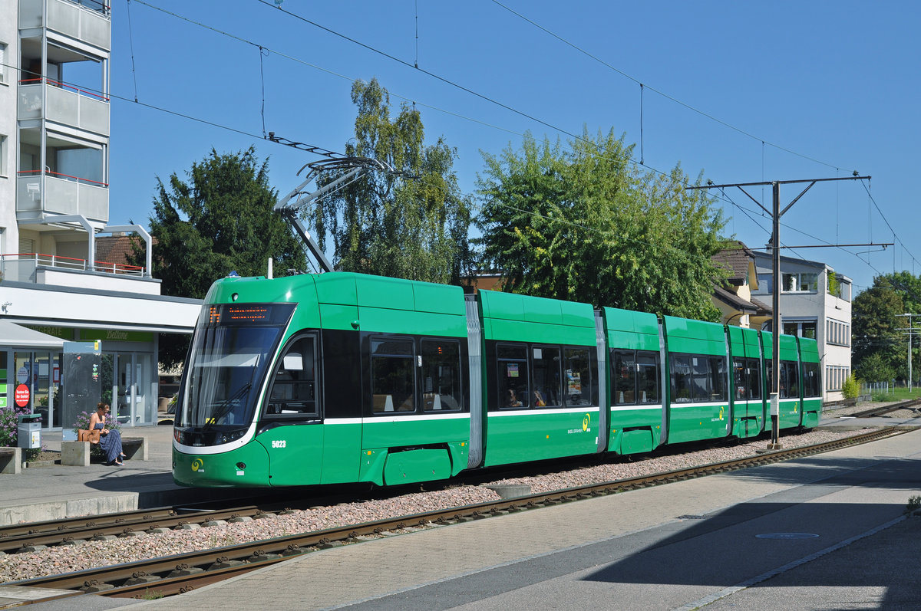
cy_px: 306
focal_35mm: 54
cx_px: 460
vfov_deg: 25.0
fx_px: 1380
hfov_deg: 36.9
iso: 200
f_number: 10
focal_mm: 36
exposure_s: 1/400
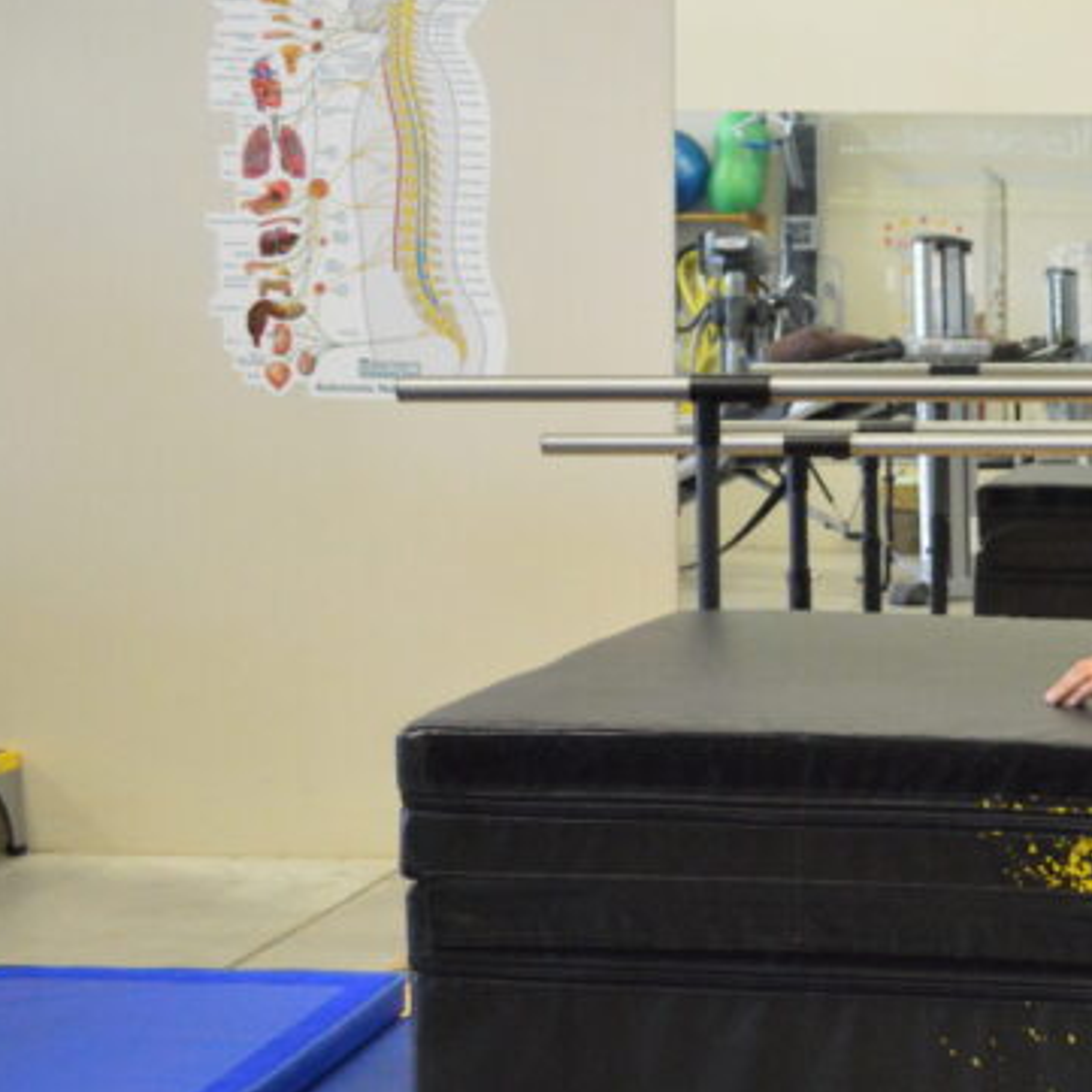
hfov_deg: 25.3
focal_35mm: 60
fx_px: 2141
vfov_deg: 28.6
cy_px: 644
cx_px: 1361
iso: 3200
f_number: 3.5
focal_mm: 18
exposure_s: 1/125
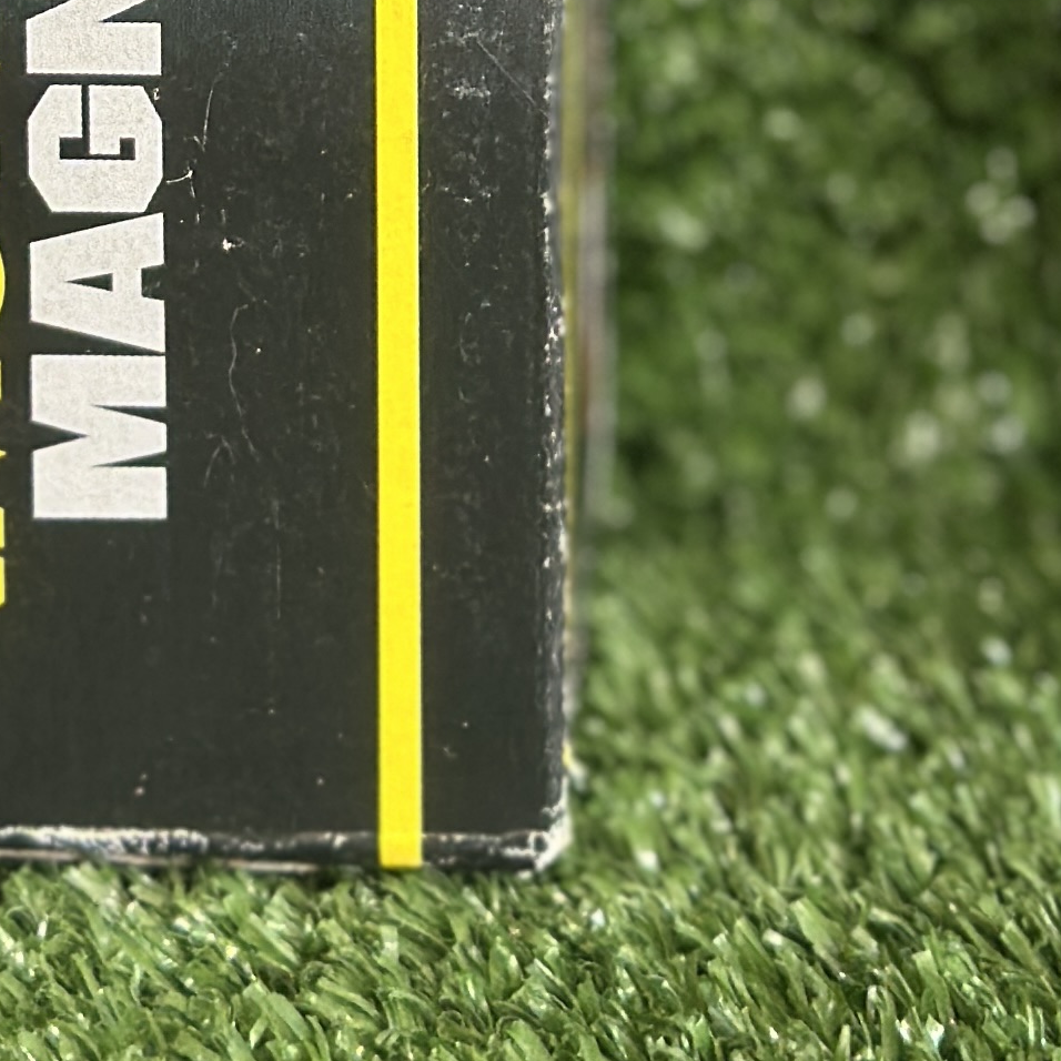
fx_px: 6207
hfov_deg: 9.8
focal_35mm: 179
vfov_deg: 9.3
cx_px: 747
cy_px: -940
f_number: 1.78
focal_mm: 6.86
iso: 200
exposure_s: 1/50
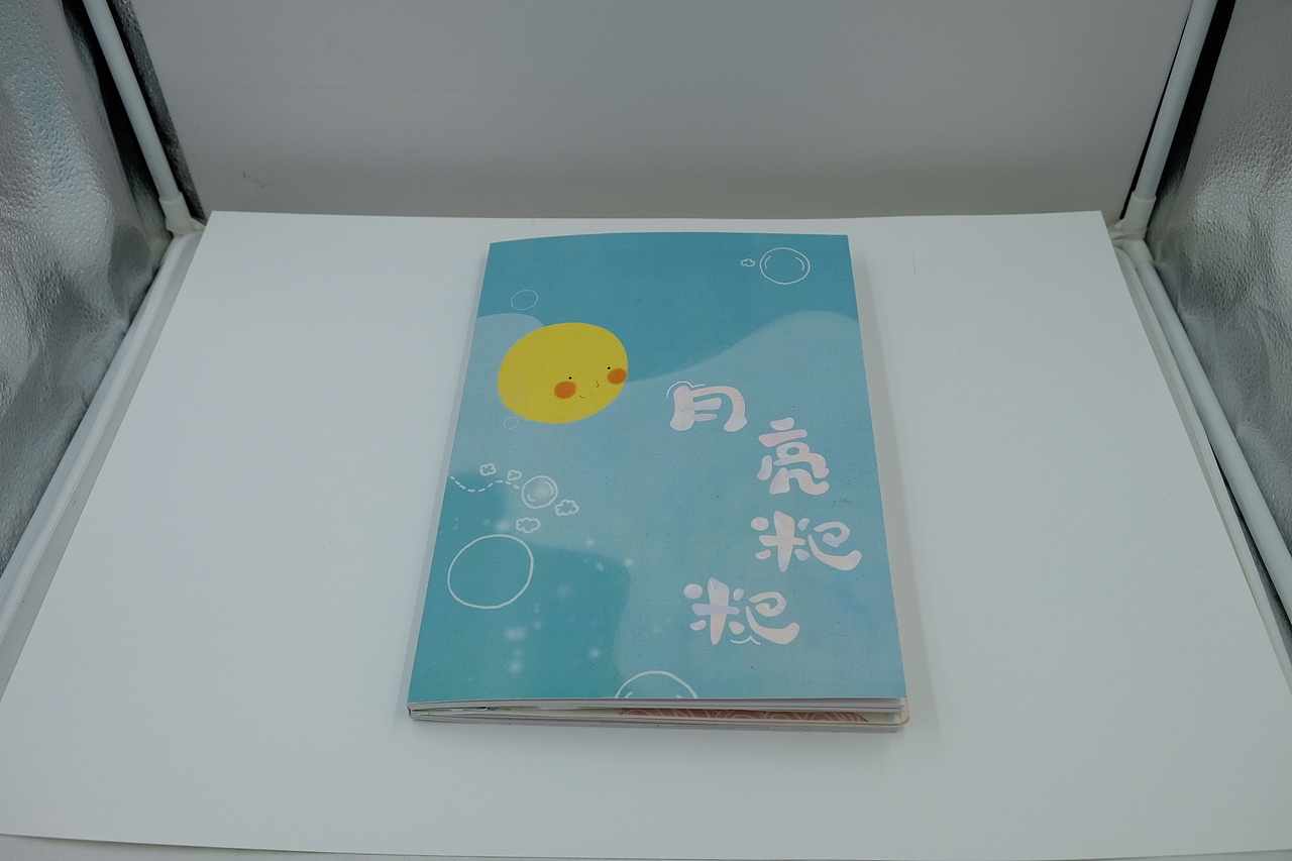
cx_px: 646
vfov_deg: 42.3
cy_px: 430
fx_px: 1112
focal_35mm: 31
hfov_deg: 60.3
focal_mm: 20.5
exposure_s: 1/400
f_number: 5.6
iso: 200
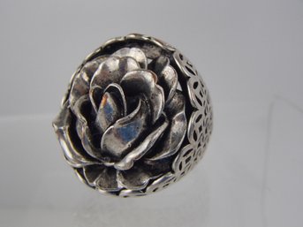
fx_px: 324
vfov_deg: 38.6
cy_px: 114
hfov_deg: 50.2
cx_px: 152
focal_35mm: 37
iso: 160
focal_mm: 6.64
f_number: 4.7
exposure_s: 1/160
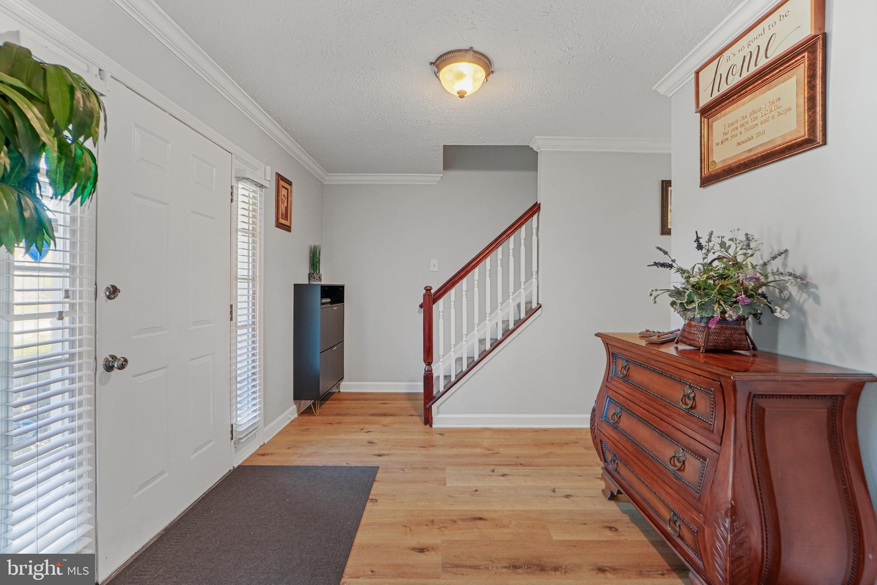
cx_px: 438
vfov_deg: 77.3
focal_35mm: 15
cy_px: 292
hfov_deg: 100.4
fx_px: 365
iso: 100
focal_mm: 10
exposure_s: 6
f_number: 9
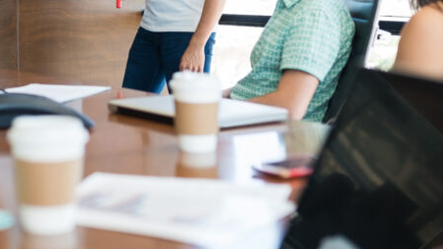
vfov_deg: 14.3
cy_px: 0
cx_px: 65
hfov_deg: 25.0
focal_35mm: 83
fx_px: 975
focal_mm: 35
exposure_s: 1/100
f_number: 1.8
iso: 400
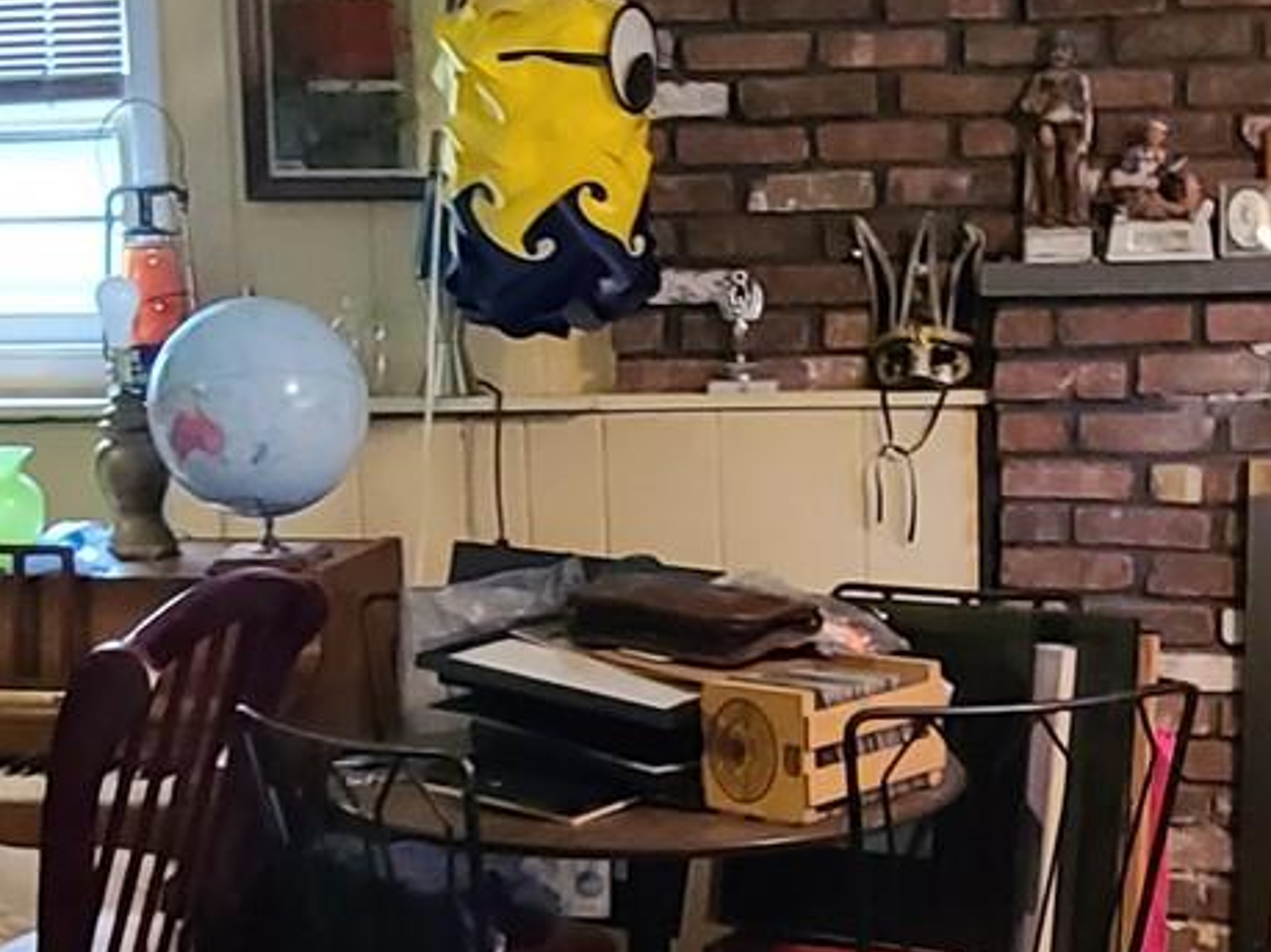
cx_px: 701
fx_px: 2129
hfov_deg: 33.2
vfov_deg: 25.0
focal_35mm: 58
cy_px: 695
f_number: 2.2
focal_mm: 2.2
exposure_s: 1/24
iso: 800
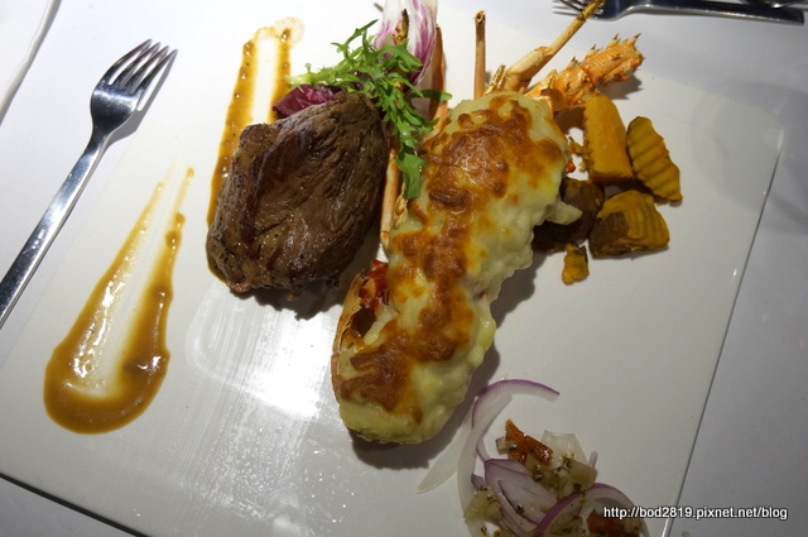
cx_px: 404
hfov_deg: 49.6
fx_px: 874
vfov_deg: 34.1
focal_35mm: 39
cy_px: 268
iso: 640
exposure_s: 1/60
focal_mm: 26
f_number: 4.5
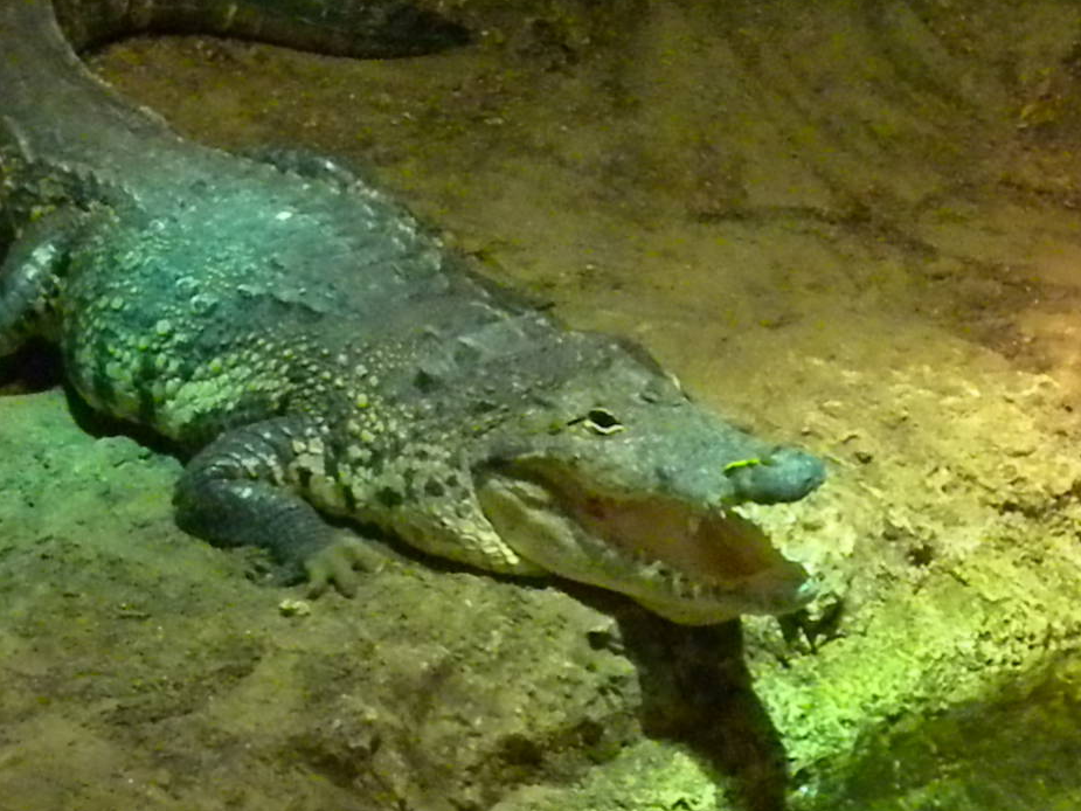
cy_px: 423
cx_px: 559
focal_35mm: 147
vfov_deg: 10.1
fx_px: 4591
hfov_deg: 13.4
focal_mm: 15
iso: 3200
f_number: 5.1
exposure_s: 1/51.6
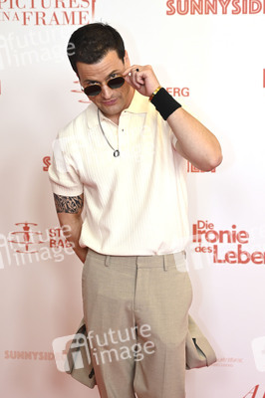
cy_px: 199
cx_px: 132
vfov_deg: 31.0
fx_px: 719
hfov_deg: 20.9
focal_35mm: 65
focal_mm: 65
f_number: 2.8
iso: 320
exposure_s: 1/125
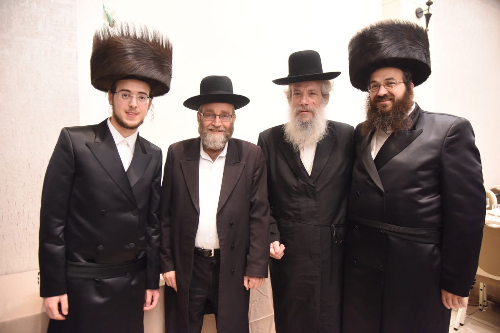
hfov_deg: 73.7
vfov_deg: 53.1
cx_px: 250
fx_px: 333
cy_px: 166
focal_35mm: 24
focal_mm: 24
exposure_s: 1/100
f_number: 4
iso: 2500
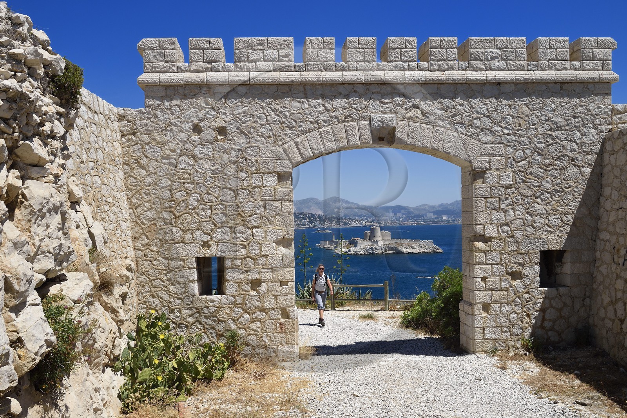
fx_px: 505
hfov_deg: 63.7
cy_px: 209
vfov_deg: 44.9
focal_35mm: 29
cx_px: 314
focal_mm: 29
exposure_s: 1/400
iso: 200
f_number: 13
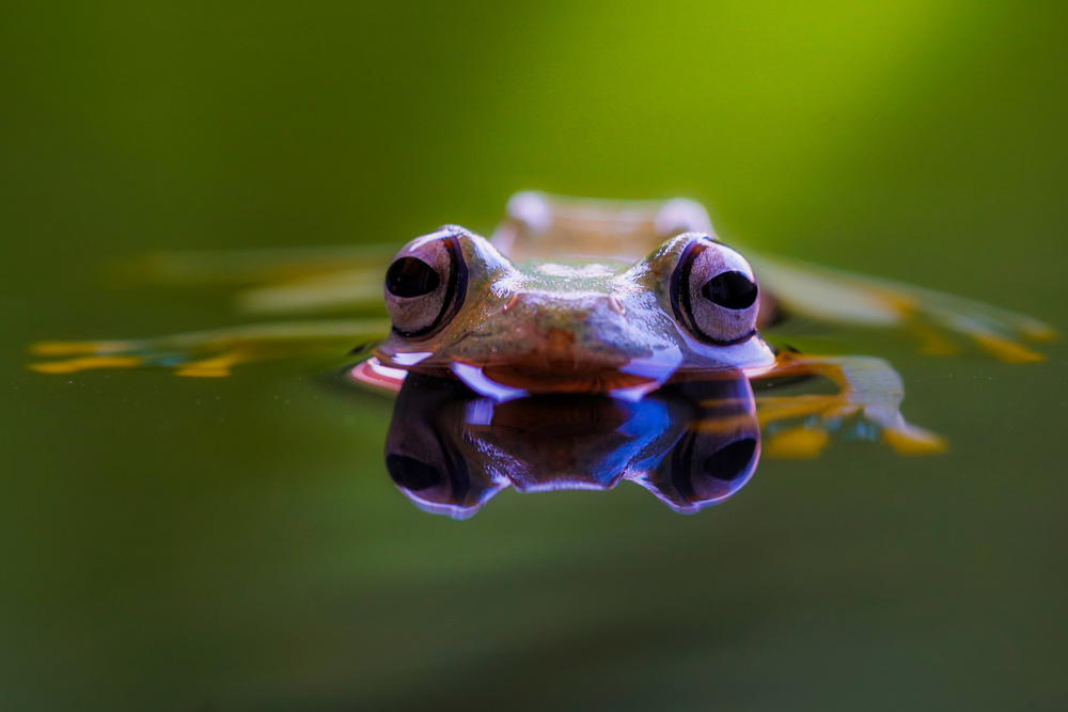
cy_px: 356
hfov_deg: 13.7
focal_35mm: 150
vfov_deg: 9.2
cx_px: 534
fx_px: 4450
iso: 320
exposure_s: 1/50
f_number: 5.6
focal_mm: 100
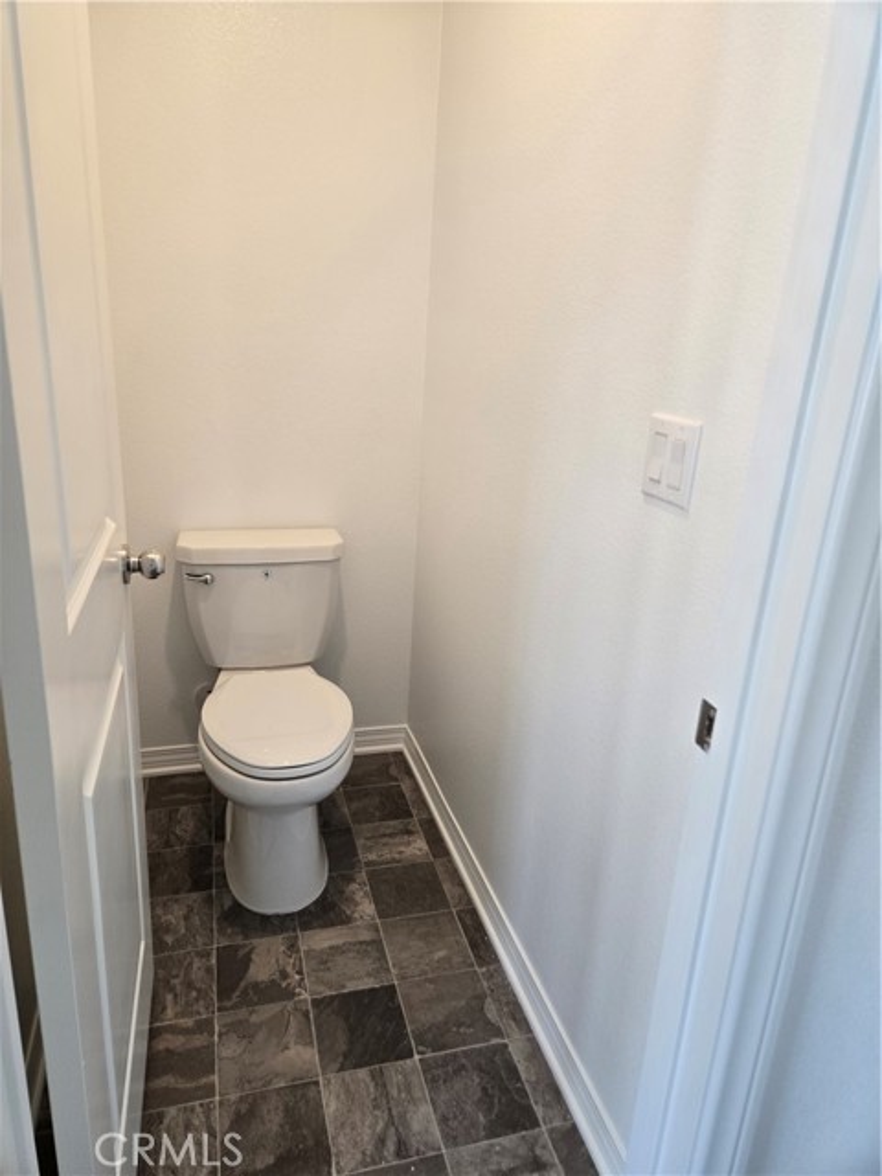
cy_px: 588
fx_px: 781
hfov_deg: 58.9
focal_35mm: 23
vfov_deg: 73.9
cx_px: 441
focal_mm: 5.4
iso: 100
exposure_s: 1/120
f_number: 1.8
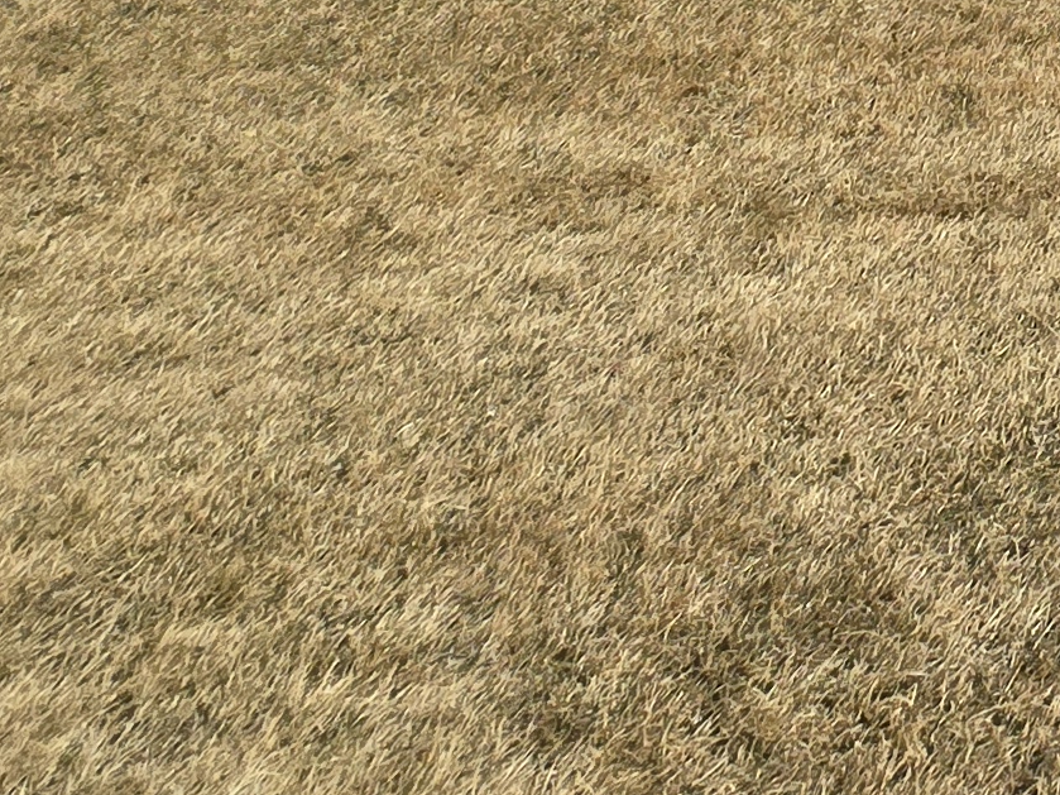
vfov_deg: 16.2
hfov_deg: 21.9
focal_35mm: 62
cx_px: 1832
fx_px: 1898
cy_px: -920
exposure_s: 1/2271
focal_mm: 2.2
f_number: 2.2
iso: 50
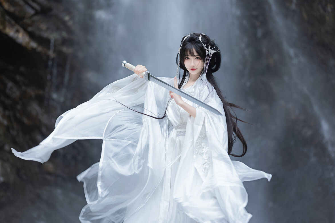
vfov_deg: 10.4
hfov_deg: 15.5
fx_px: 1228
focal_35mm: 132
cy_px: 113
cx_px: 168
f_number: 2.8
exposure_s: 1/250
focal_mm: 130
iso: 100
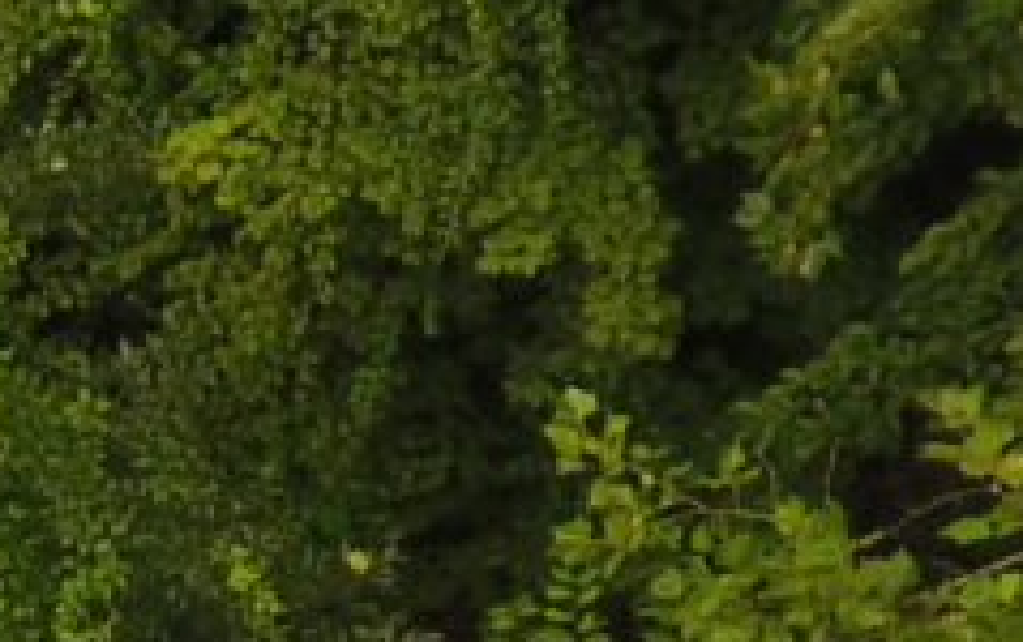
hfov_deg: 12.1
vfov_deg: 8.7
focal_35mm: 136
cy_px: 1566
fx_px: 3796
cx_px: -1498
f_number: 2.8
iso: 114
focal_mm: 3.61
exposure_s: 1/120
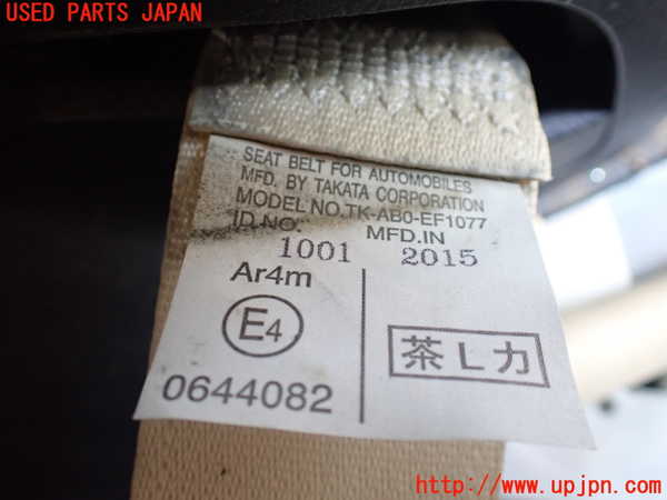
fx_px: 578
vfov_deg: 46.8
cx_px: 334
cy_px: 250
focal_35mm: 30
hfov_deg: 60.0
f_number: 2.3
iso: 500
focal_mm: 5.4
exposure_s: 1/125
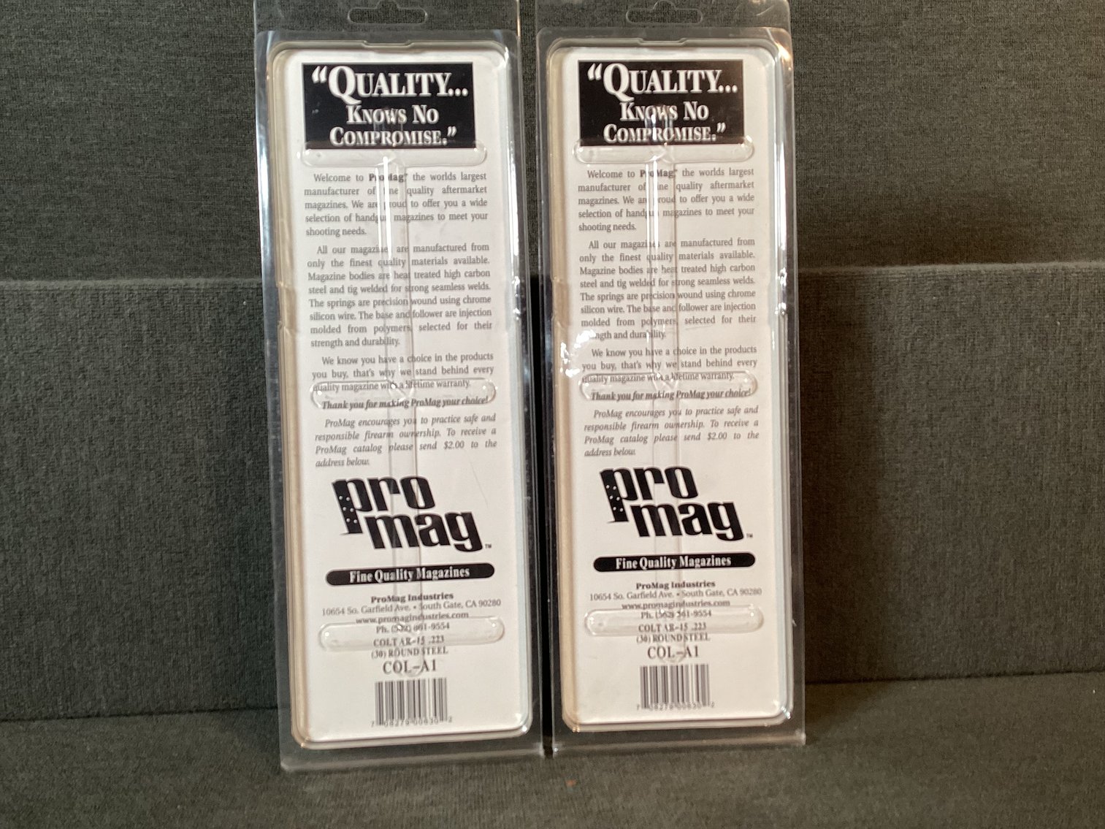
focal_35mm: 31
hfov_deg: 58.3
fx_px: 990
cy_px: 414
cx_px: 552
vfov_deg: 45.4
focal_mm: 3.3
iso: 100
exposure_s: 1/60
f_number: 2.4
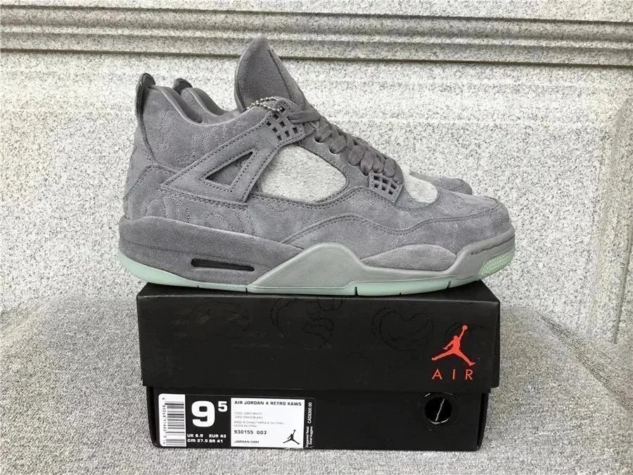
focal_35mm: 31
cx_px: 316
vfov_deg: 45.4
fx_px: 567
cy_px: 238
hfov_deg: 58.4
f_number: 2.4
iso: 25
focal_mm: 3.3
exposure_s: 1/100
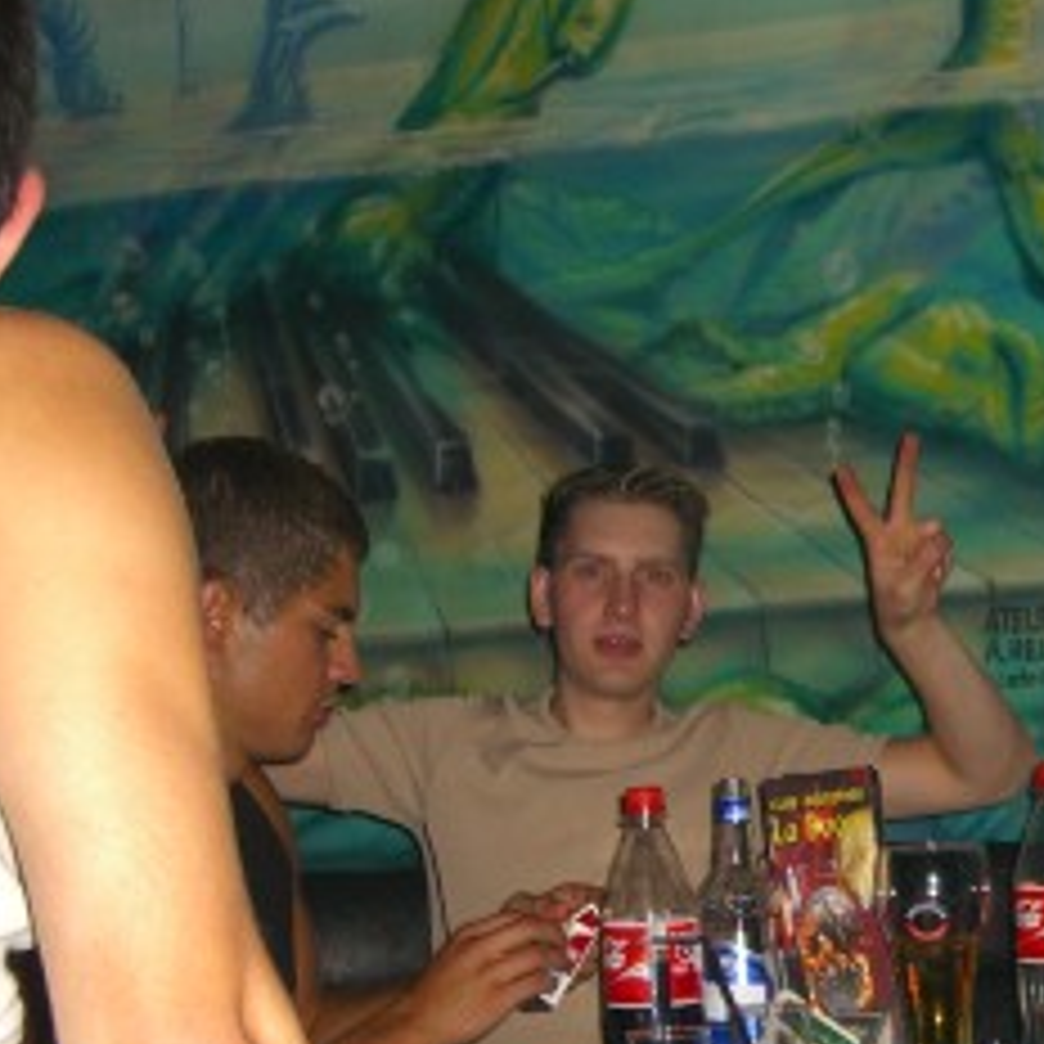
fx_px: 2969
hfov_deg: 19.7
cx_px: 873
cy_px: 900
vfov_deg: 19.6
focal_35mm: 87
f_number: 2.8
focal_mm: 7.9
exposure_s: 1/60
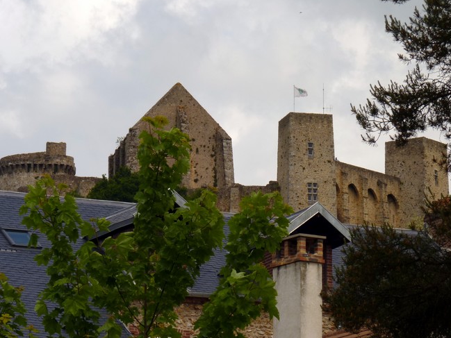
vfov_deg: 6.0
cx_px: 205
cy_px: 168
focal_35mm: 246
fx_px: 3206
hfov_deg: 8.0
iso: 80
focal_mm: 37.8
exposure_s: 1/200
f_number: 8
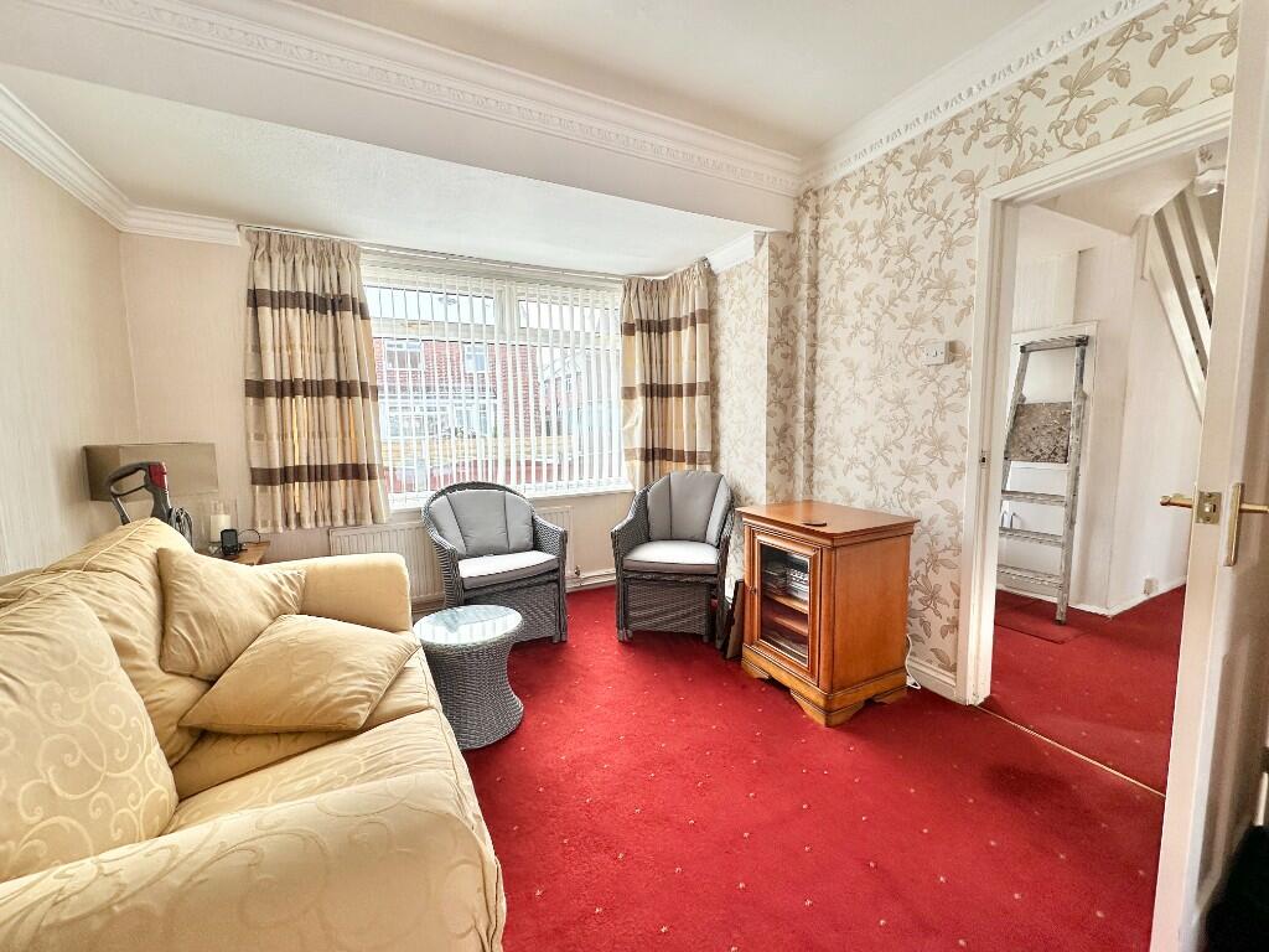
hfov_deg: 102.1
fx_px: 513
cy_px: 476
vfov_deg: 85.7
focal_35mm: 14
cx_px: 634
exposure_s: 1/99
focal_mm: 2.22
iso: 40
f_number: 2.2
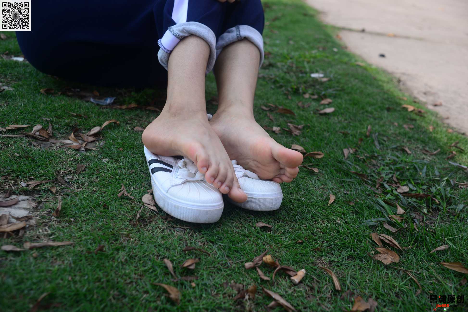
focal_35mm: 35
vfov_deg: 37.9
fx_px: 455
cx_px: 234
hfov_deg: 54.4
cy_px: 156
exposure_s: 1/400
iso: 100
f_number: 5.6
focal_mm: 35
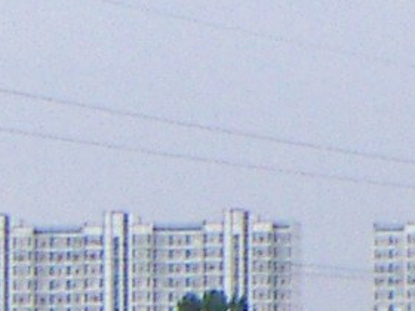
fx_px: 3597
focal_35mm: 300
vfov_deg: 4.9
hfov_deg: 6.4
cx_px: 839
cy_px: 401
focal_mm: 5.5
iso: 50
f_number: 2.8
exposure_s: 1/320
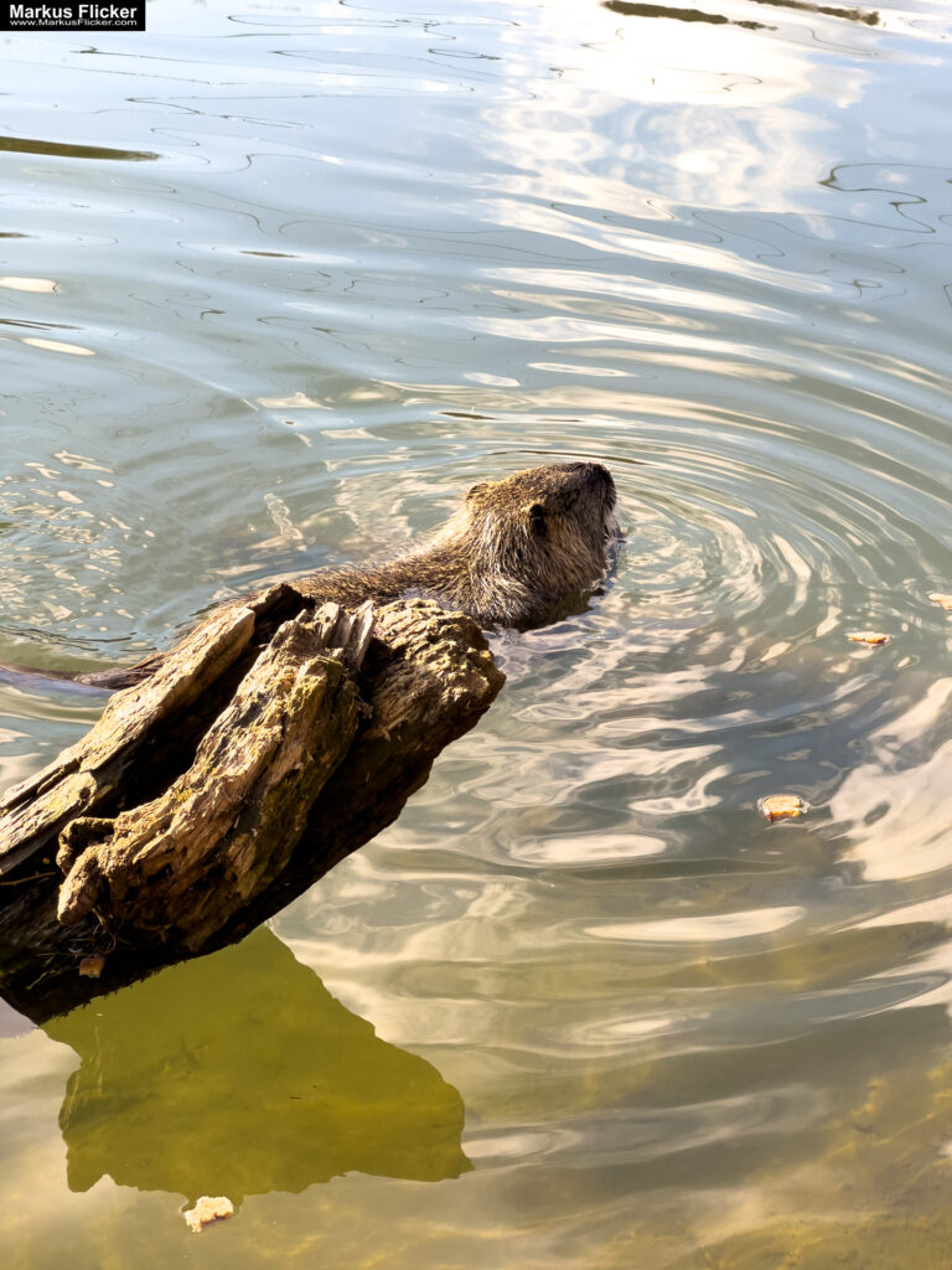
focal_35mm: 77
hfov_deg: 19.1
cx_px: 476
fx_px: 2824
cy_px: 635
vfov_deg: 25.3
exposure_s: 1/250
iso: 32
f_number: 2.8
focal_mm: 9
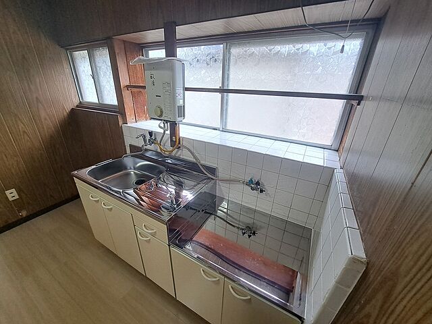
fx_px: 162
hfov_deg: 106.2
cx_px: 216
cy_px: 162
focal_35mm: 13
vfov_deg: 89.9
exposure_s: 1/50
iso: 80
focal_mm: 1.74
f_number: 2.2
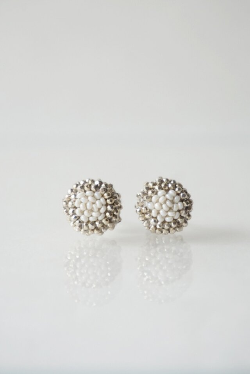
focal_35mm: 69
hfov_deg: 19.8
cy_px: 187
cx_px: 125
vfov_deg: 29.2
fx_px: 717
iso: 800
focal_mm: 46
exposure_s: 1/80
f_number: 5.6
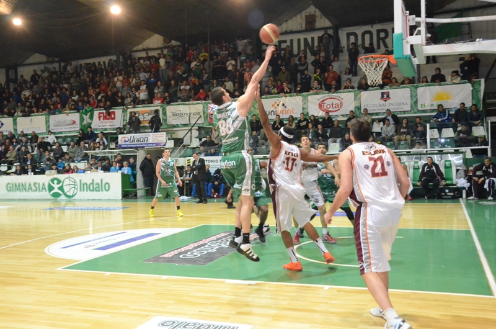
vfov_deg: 36.7
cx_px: 248
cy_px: 164
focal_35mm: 36
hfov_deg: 53.2
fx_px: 495
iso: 6400
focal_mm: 24
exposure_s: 1/160
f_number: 6.3
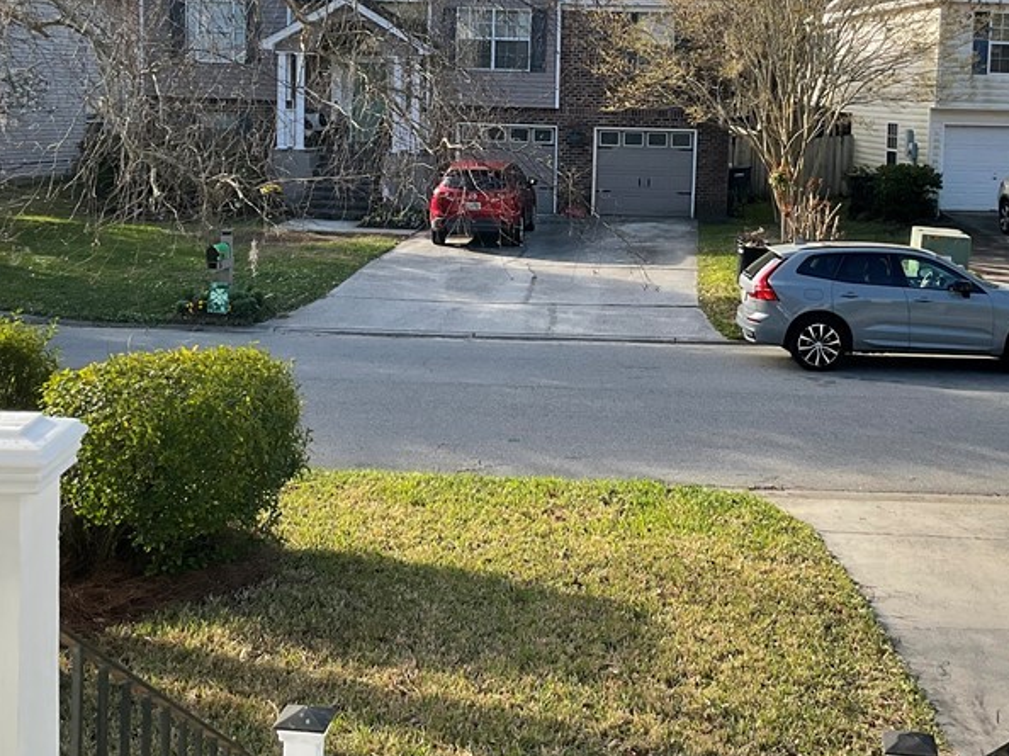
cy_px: 204
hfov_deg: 38.1
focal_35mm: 50
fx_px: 1457
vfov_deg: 28.7
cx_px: 586
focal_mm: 3
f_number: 1.8
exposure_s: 1/683
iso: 16
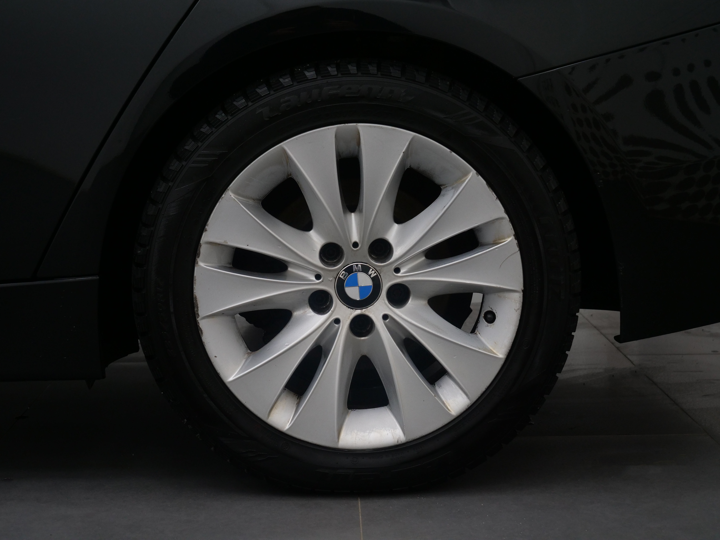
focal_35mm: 58
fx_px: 1206
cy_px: 270
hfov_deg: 33.2
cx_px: 360
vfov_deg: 25.2
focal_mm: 29
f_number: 4
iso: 800
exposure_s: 1/400
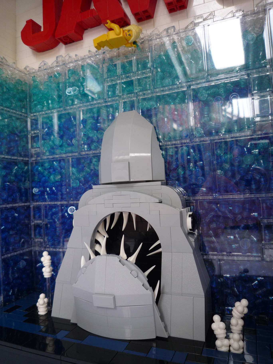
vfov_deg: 69.4
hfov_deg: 54.9
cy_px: 182
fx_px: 263
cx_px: 136
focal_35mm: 25
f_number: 2.8
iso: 100
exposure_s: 1/50
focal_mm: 4.4
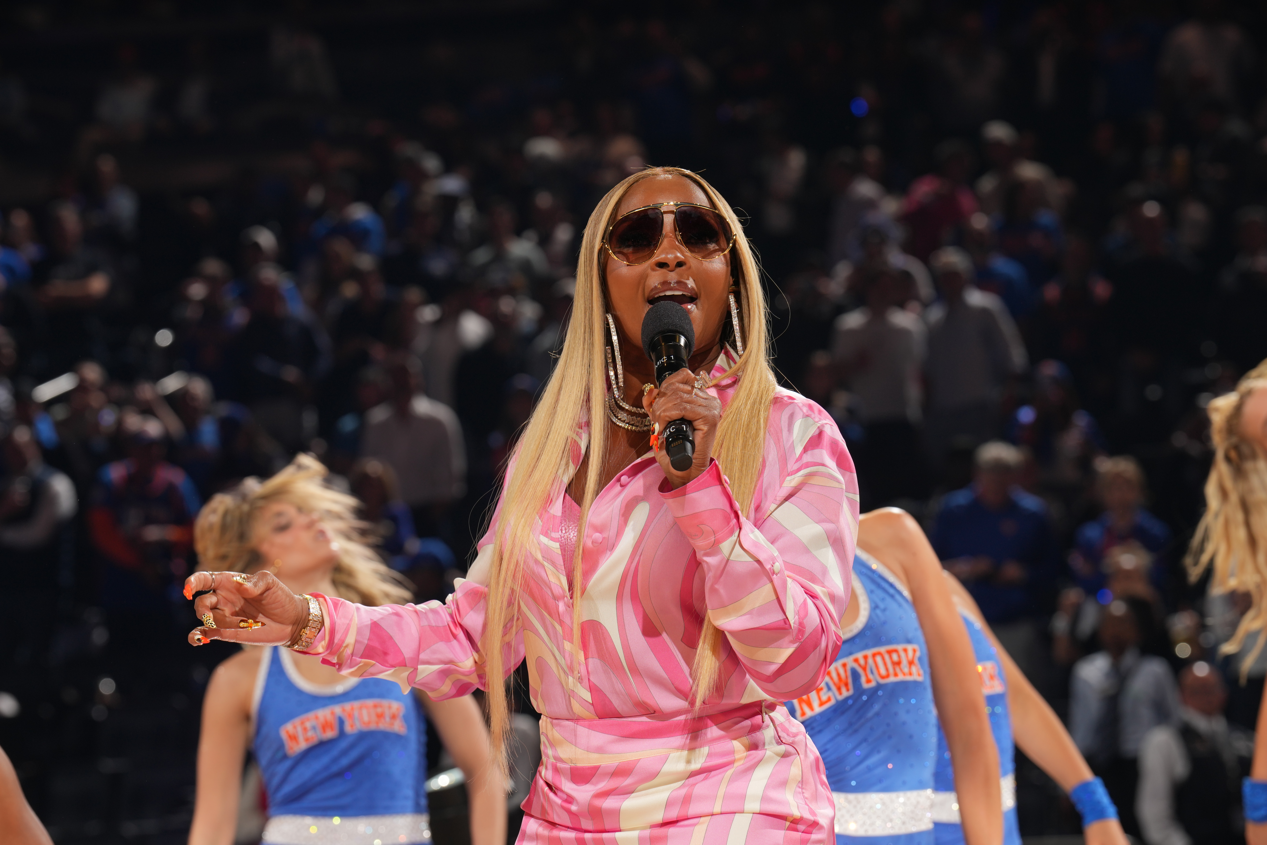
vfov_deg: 8.7
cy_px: 422
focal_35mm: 157
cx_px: 634
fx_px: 5525
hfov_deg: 13.1
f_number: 7.1
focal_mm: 157
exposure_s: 1/400
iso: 400
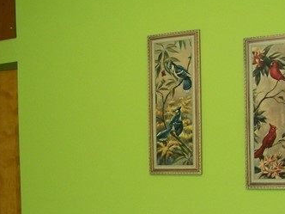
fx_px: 609
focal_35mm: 74
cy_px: 194
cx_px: 71
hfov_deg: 26.0
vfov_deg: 19.5
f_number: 2.8
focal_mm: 5
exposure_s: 1/30
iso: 100
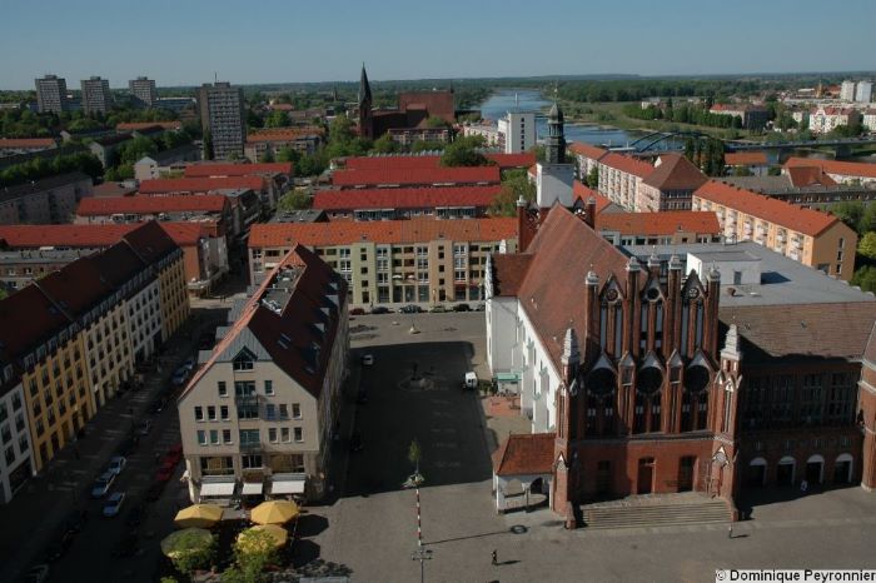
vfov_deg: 36.8
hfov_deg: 53.2
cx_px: 438
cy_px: 292
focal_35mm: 36
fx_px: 876
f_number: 9.5
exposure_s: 1/350
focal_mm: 24
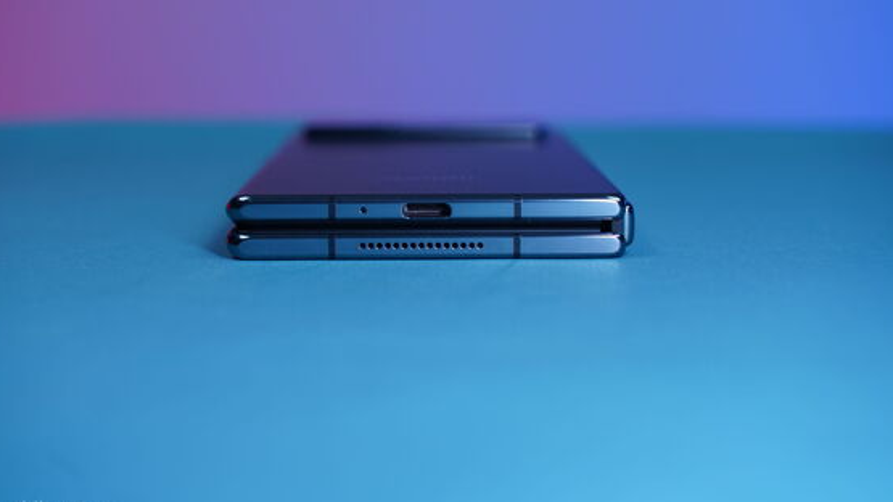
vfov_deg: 16.5
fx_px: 1728
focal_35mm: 73
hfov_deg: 29.0
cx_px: 425
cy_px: 212
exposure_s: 1/125
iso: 320
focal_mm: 63
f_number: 5.6
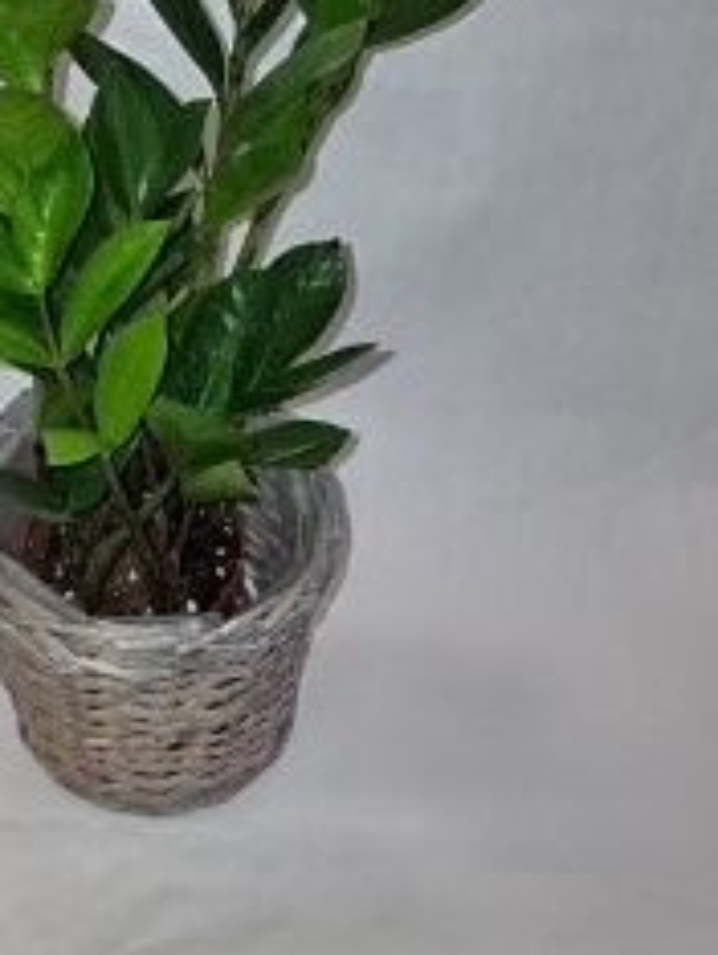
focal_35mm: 41
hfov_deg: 34.5
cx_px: 188
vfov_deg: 44.4
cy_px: 253
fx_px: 1132
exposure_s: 1/100
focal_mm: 6.7
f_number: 1.8
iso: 200
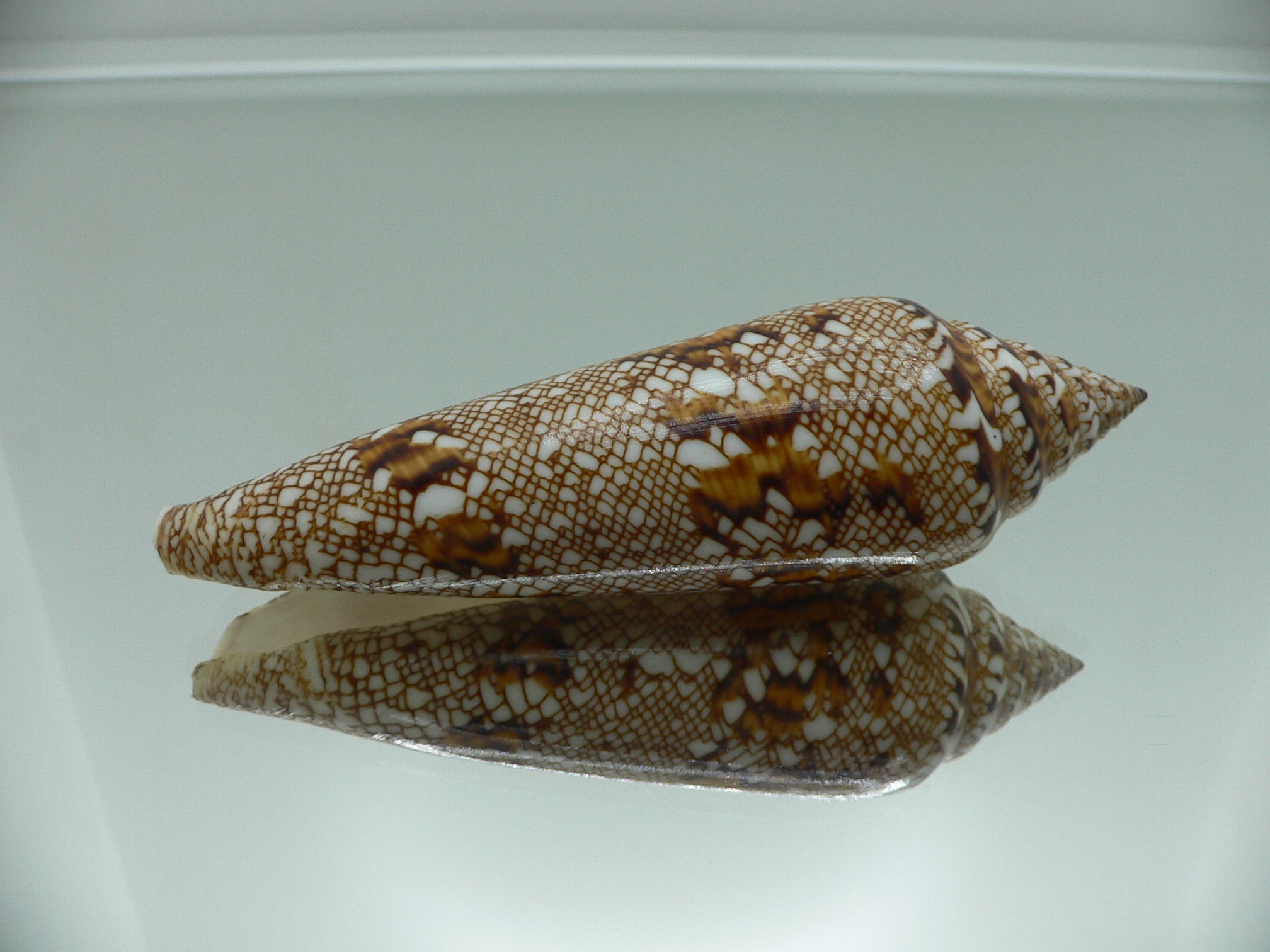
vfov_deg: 40.7
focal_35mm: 35
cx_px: 635
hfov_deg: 52.6
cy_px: 476
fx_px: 1284
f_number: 2.8
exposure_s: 1/80
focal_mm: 4.6
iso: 80
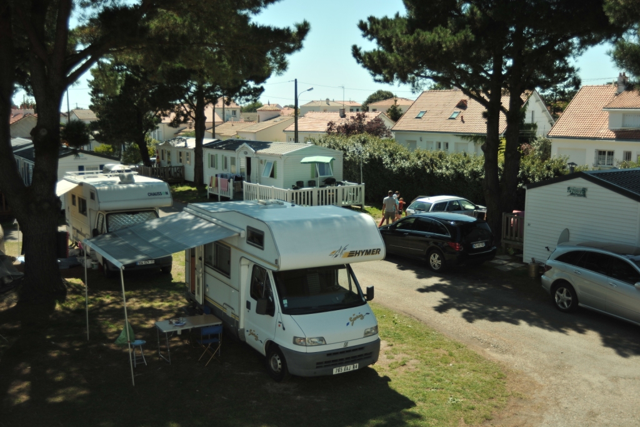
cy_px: 214
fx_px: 676
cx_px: 320
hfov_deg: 50.7
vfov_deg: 35.1
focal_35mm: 38
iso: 160
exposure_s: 1/1250
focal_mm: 38
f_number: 4
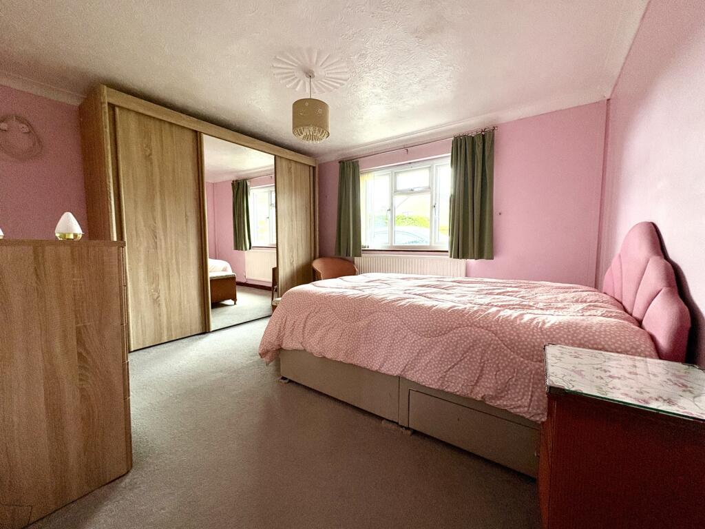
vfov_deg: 85.7
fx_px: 285
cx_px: 352
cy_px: 264
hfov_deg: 102.1
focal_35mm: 14
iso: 250
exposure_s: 1/50
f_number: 2.2
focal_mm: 2.22
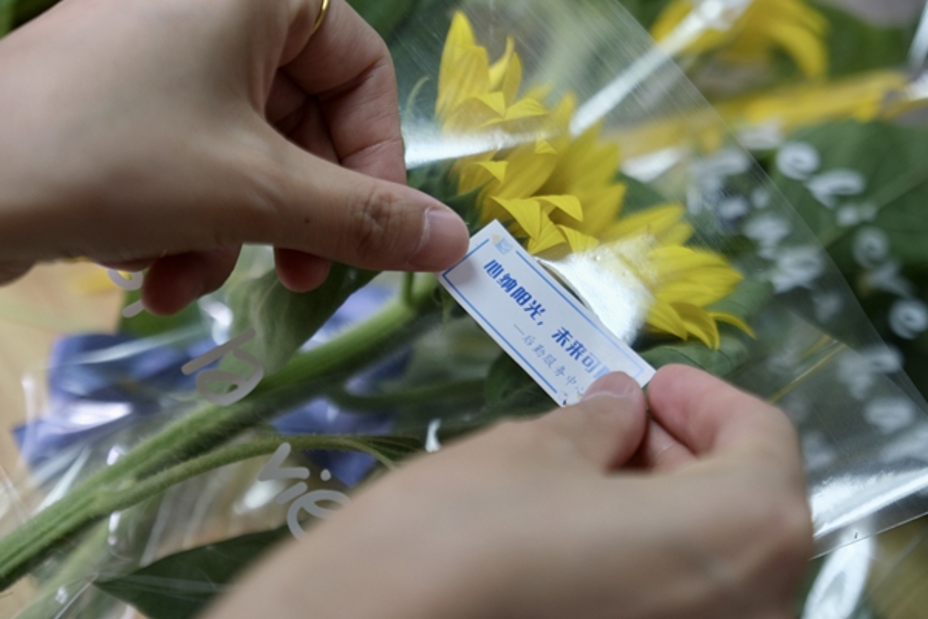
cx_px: 464
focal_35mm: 83
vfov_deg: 16.5
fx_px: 2139
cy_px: 310
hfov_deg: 24.5
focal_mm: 55
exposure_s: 1/80
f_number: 2.8
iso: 640
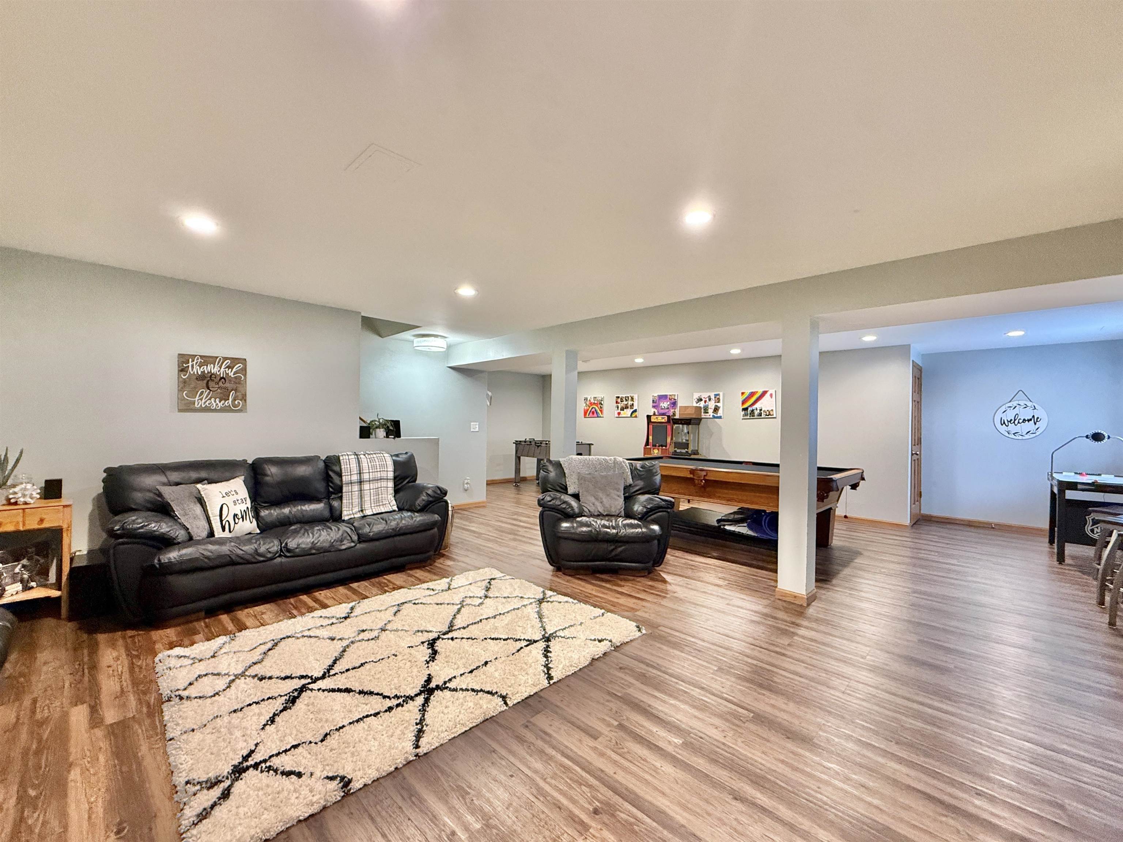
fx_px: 454
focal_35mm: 14
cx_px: 562
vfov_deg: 85.7
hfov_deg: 102.1
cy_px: 421
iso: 400
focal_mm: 2.22
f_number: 2.2
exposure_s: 1/60
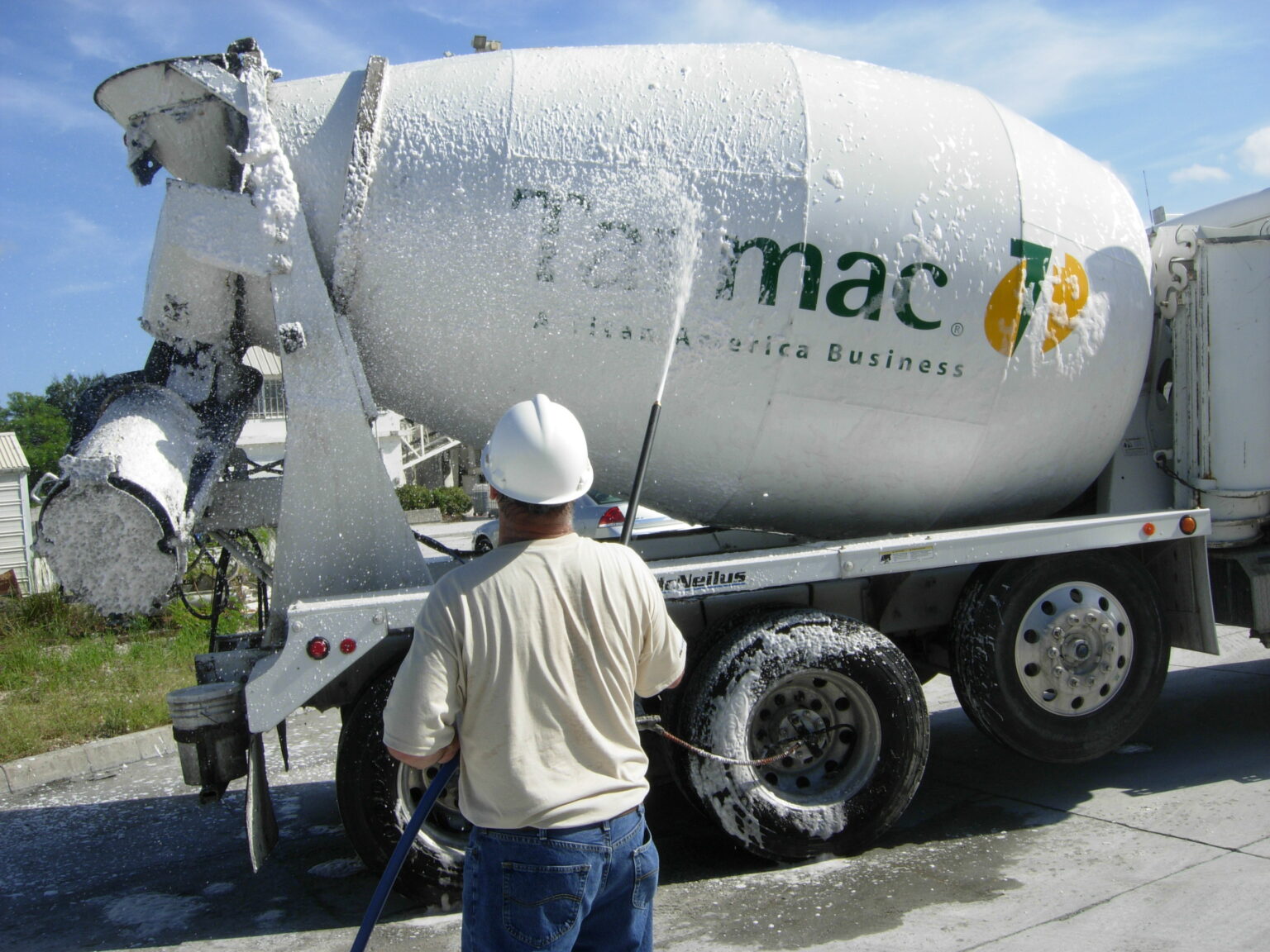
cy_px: 476
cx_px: 635
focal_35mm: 36
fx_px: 1321
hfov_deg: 51.4
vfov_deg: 39.7
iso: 50
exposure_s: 1/304
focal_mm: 7.5
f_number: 6.8
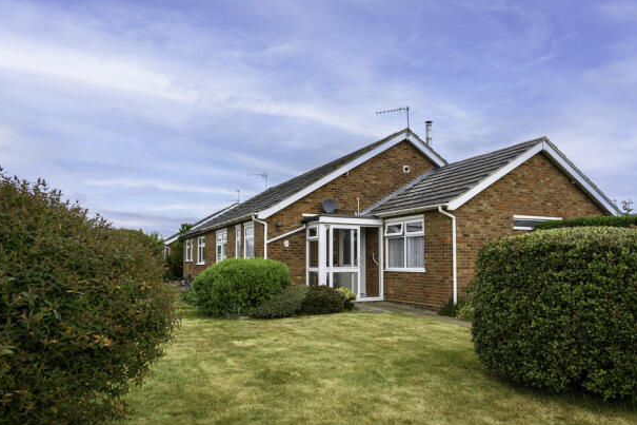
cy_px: 220
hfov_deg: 69.3
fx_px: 460
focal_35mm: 26
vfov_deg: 49.5
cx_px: 339
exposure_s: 1/1250
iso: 320
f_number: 5.6
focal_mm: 24
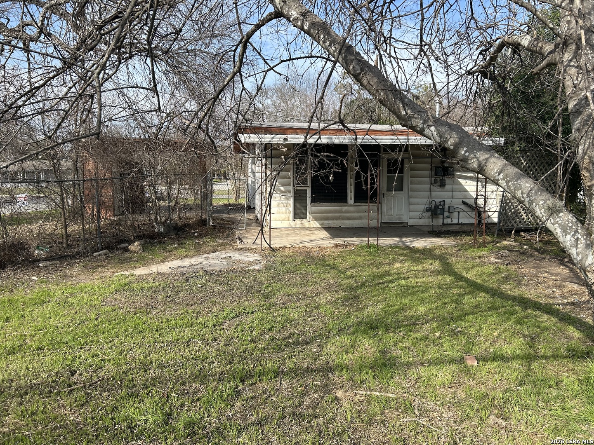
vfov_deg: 53.1
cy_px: 222
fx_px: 446
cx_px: 297
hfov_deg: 67.3
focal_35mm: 26
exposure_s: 1/1808
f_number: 1.5
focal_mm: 5.7
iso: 50
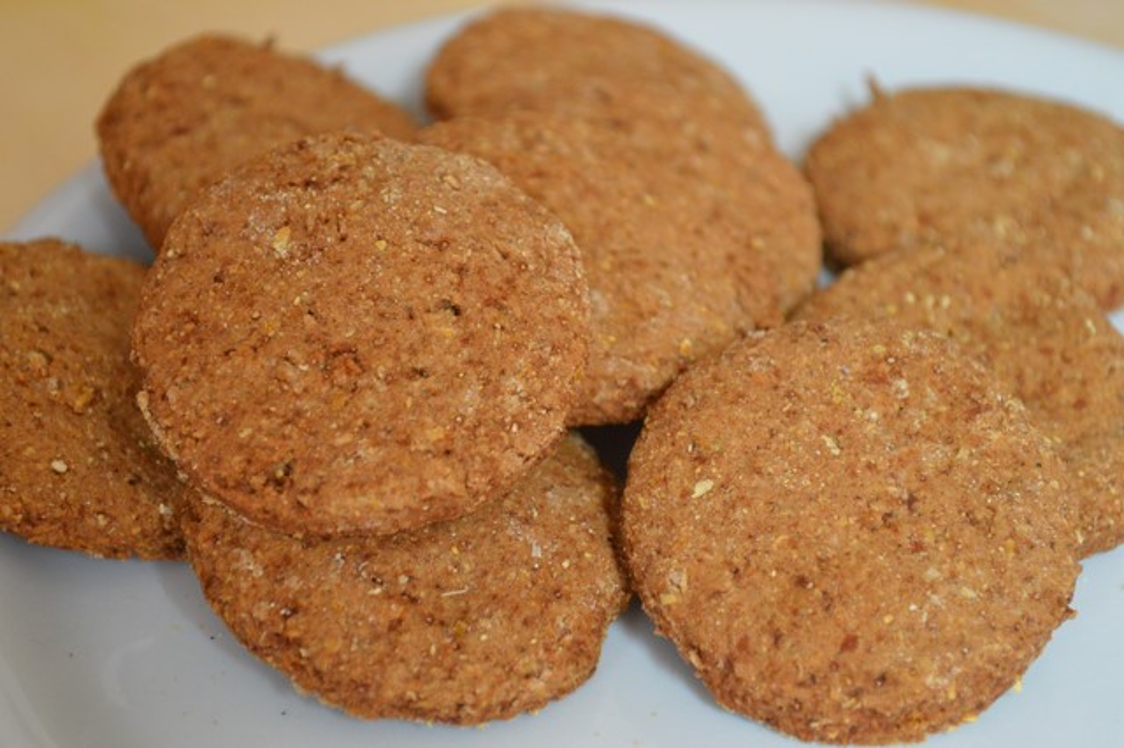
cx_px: 562
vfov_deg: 16.5
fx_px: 2574
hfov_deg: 24.6
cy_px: 374
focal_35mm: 82
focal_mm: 55
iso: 1600
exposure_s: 1/60
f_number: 5.6
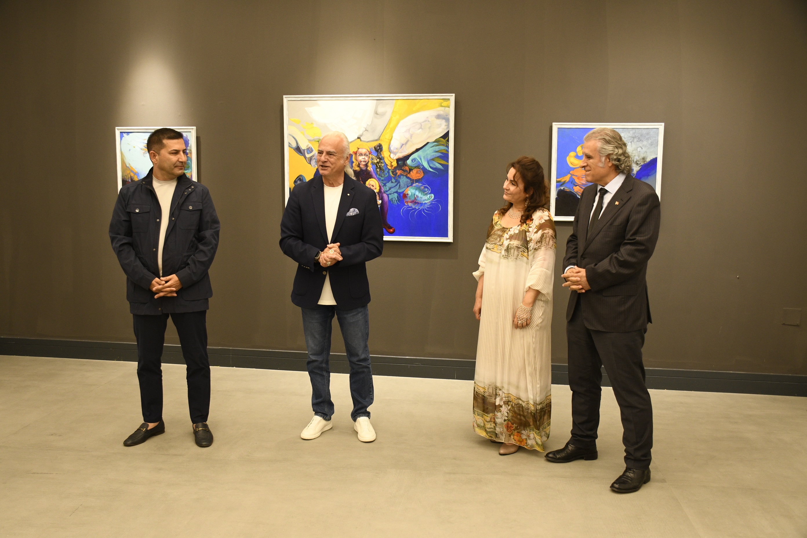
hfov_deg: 57.2
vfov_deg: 40.0
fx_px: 740
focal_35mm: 33
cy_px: 269
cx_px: 404
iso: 800
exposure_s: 1/100
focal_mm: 22
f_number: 5
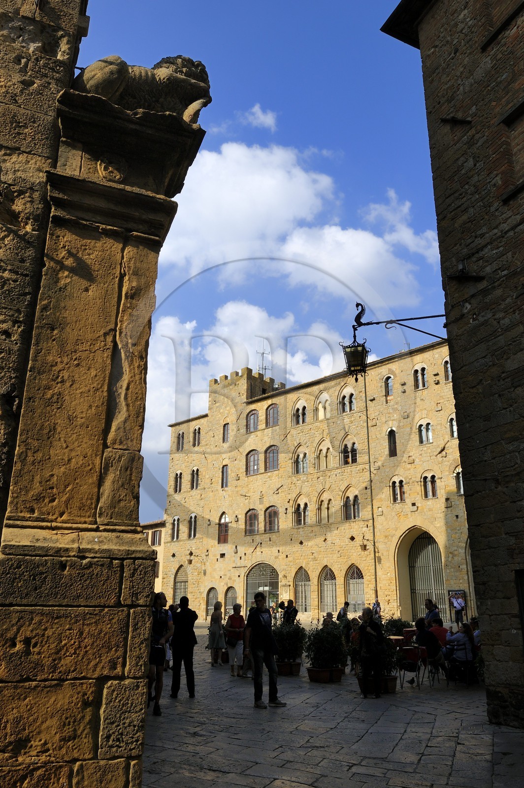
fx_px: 634
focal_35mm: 29
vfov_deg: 63.7
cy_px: 394
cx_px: 262
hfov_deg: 44.9
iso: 200
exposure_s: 1/200
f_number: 14
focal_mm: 29
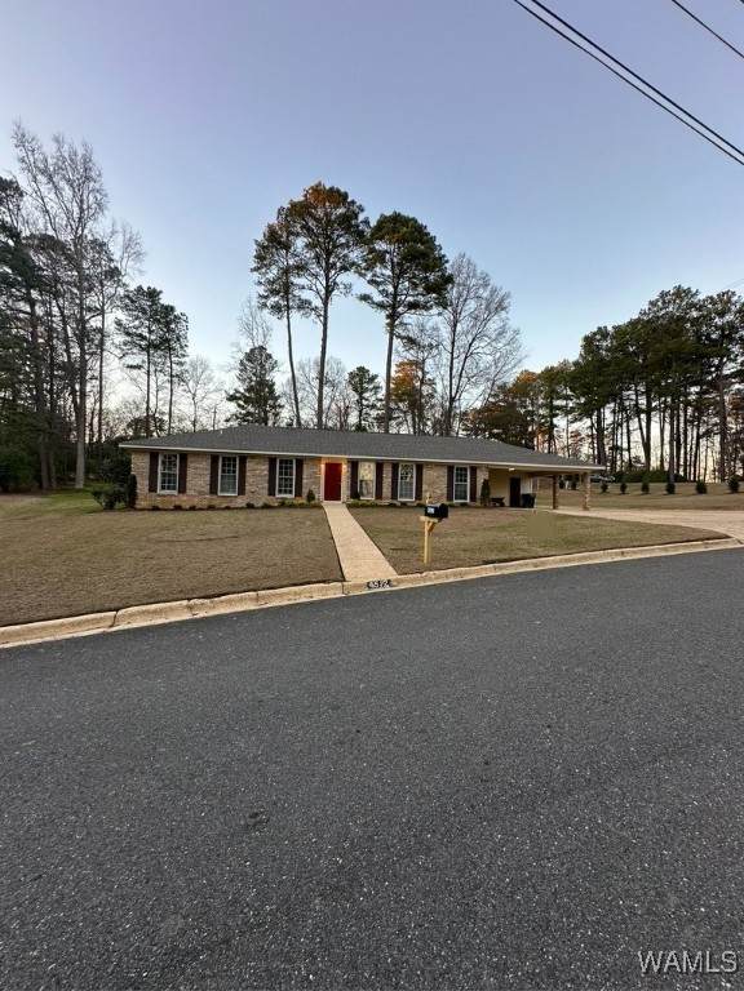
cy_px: 496
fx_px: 401
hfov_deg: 85.7
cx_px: 372
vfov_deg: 102.1
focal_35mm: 14
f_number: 2.2
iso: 50
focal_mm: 2.22
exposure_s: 1/99
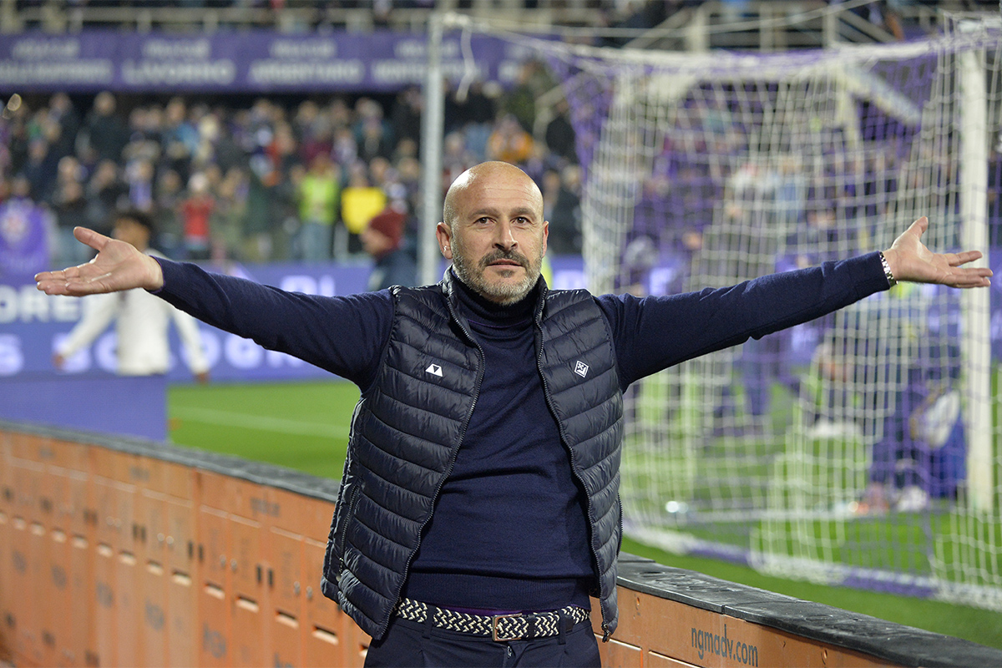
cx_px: 501
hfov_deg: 13.2
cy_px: 334
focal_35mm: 155
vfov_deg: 8.9
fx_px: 4314
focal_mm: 155
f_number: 5
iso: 3200
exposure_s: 1/500
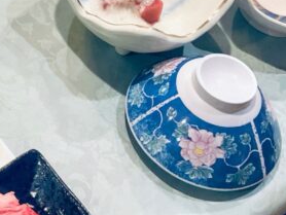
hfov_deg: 18.2
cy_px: -40
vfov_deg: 14.0
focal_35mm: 103
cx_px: -49
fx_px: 852
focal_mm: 4
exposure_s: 1/15
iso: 50
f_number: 1.8
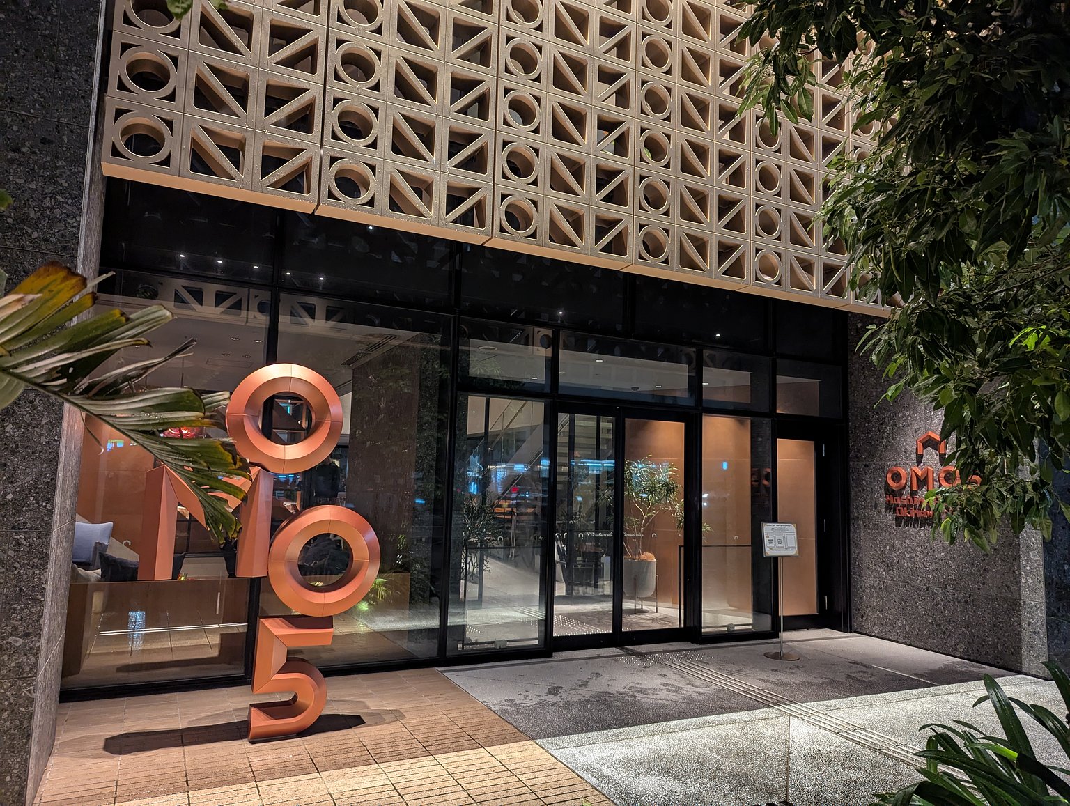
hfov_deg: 71.5
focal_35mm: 24
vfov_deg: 56.9
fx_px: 743
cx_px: 535
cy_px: 403
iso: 169
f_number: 1.85
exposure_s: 1/37
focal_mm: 6.81
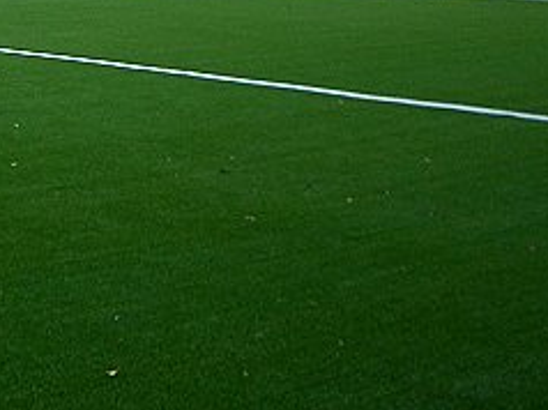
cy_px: -64
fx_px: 1518
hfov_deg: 19.8
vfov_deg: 14.9
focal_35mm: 96
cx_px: 0
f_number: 4.3
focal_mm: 6.2
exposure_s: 1/320
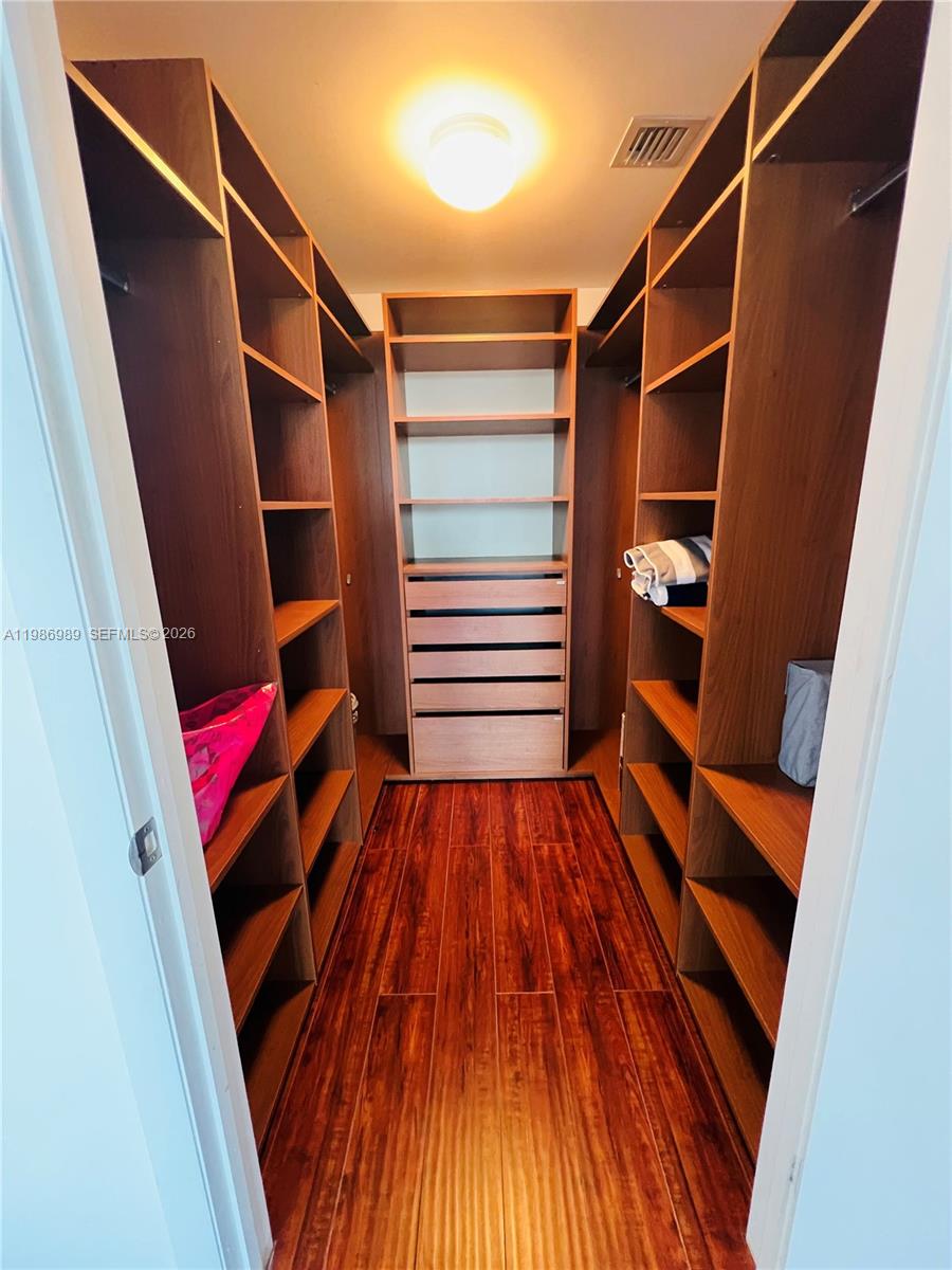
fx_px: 477
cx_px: 476
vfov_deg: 106.2
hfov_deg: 89.9
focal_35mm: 13
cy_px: 635
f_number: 1.8
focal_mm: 1.57
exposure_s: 1/60
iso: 500
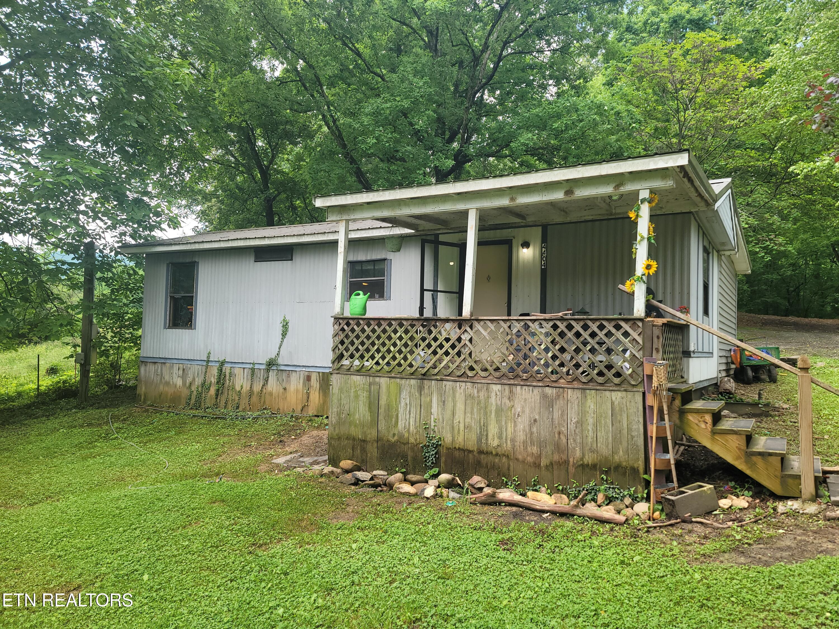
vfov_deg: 54.9
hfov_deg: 69.4
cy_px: 314
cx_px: 420
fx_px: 606
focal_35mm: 25
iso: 20
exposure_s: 1/146
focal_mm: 7
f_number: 1.8
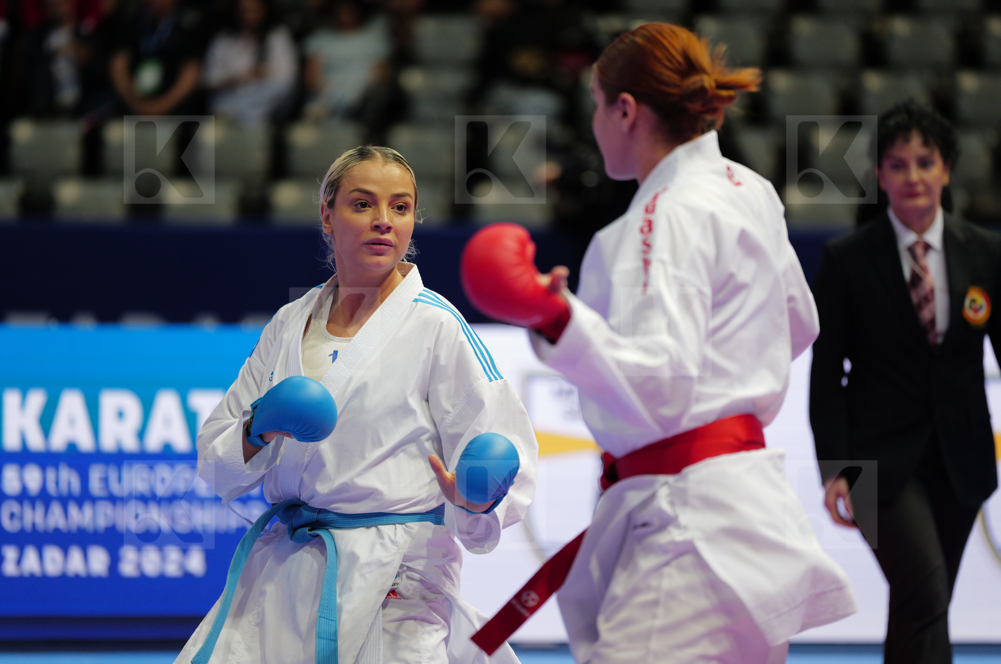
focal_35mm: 200
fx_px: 5552
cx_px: 500
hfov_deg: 10.3
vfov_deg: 6.8
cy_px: 332
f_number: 2.8
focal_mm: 200
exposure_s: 1/1000
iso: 2000
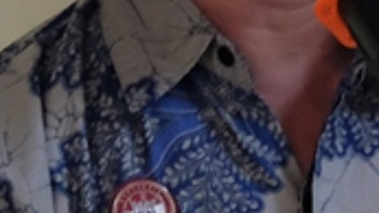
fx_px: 20284
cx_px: 359
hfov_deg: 1.1
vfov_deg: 0.6
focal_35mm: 2020
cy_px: 21
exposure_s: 1/27
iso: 6400
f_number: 6.7
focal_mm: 216.9
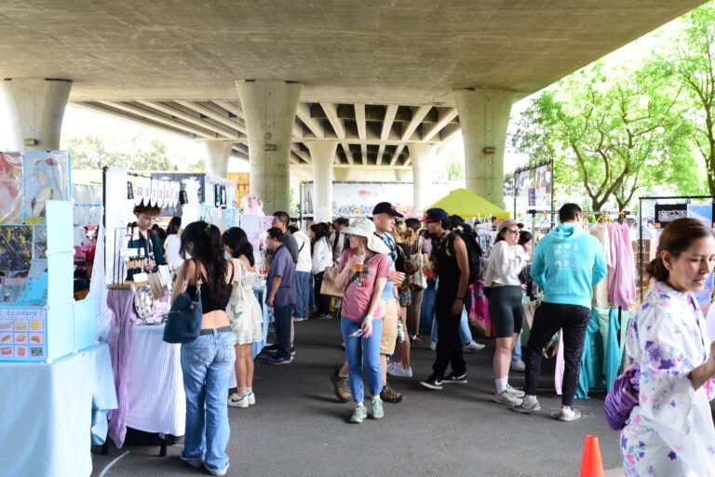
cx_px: 358
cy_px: 238
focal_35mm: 40
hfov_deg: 48.4
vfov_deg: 33.4
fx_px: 795
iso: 500
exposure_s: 1/60
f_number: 6.3
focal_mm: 40
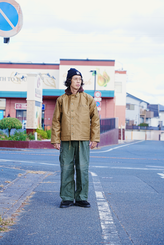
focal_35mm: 85
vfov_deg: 23.9
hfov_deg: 16.1
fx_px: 580
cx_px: 82
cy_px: 122
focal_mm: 85
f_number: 5
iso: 100
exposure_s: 1/160
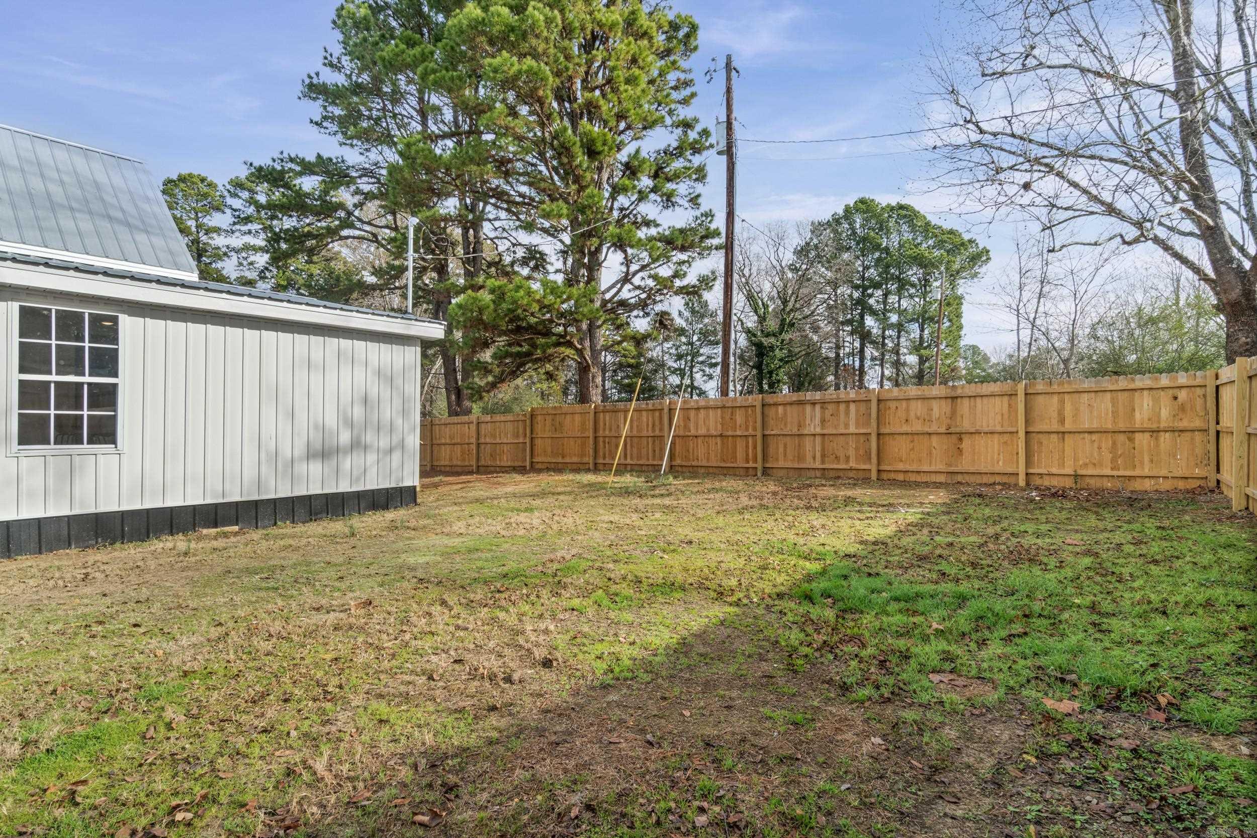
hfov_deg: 90.0
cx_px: 628
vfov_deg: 67.4
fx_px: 628
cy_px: 419
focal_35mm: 18
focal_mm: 12
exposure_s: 1/60
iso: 250
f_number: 9
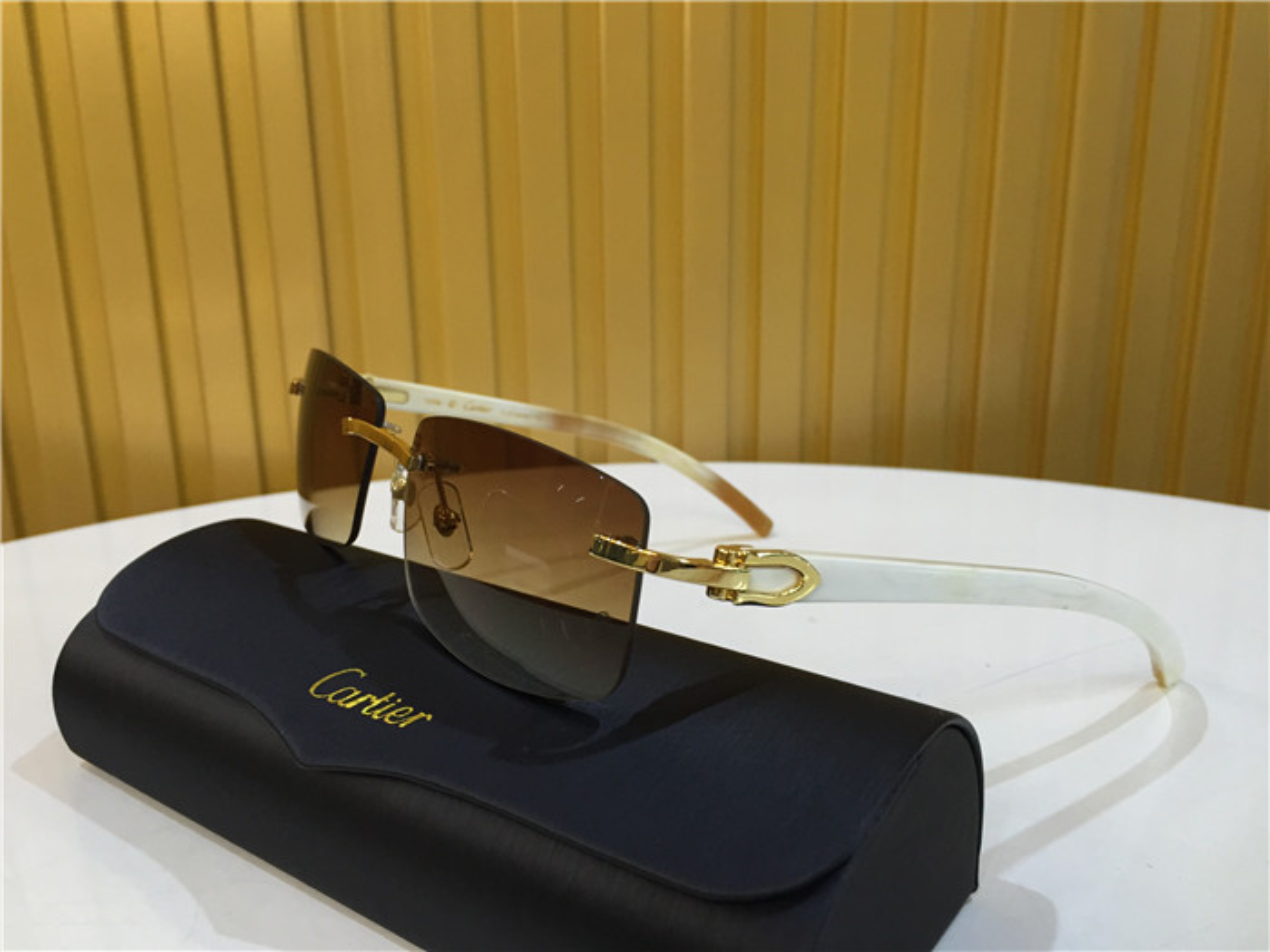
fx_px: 1064
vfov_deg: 48.2
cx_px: 635
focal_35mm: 29
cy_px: 476
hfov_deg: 61.7
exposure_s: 1/33
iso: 125
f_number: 2.2
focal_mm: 4.15
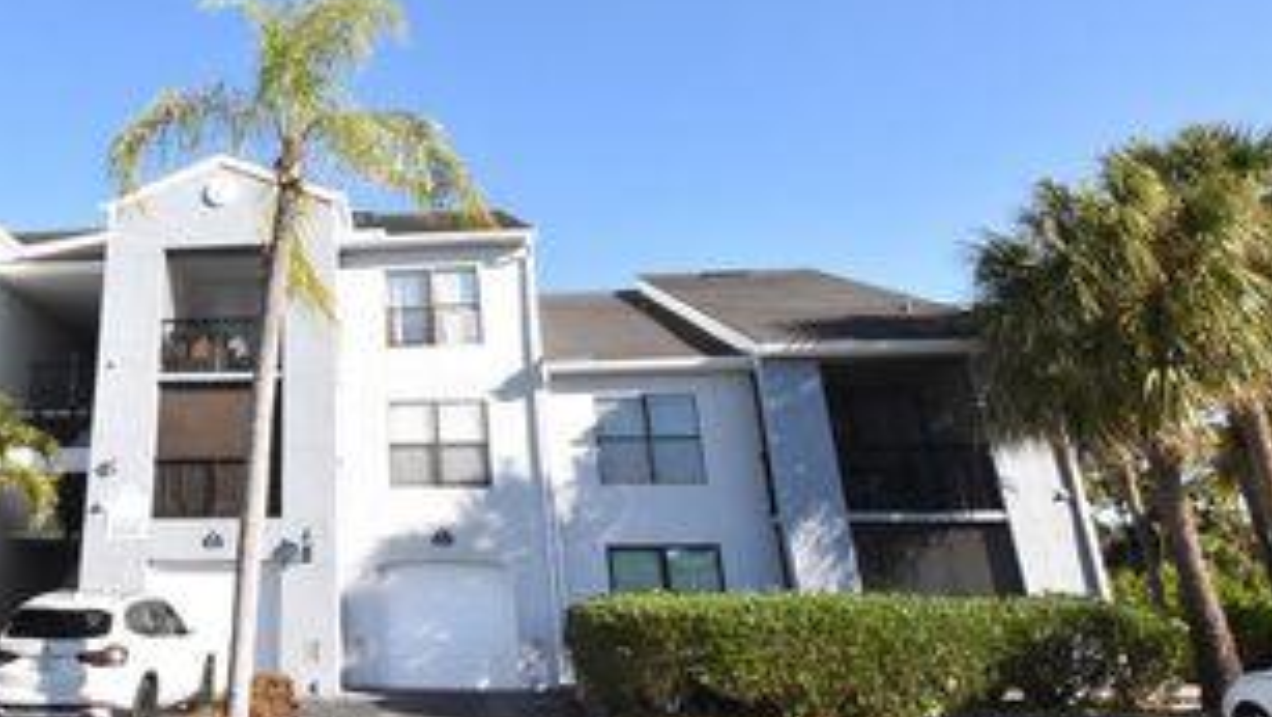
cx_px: 298
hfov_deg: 61.2
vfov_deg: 38.7
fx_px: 993
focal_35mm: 29
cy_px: 182
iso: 1600
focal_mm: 11.5
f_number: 25
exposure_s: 1/200
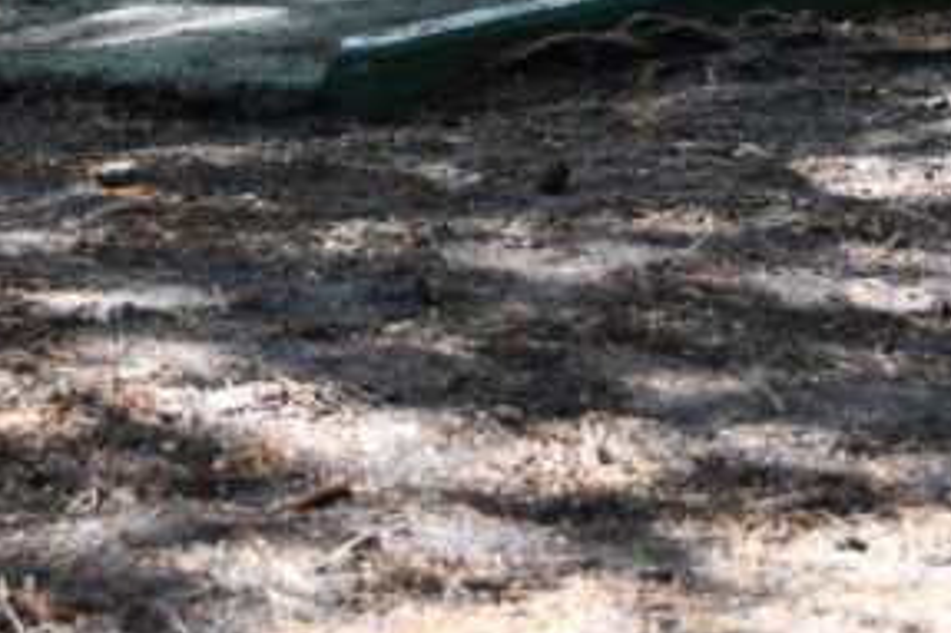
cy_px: -476
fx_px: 5650
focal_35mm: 214
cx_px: 580
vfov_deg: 6.3
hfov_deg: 9.6
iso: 320
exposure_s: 1/250
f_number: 5.6
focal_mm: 40
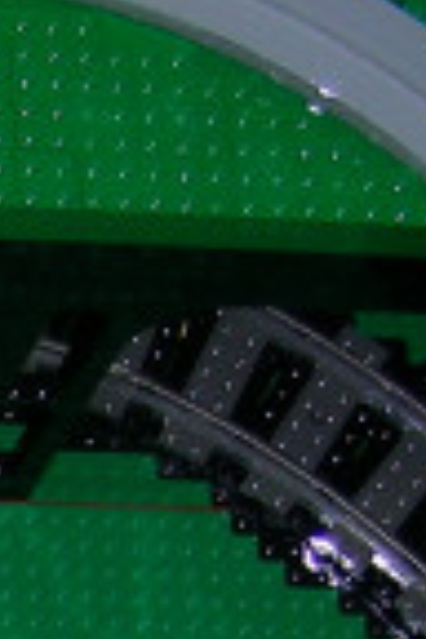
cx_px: -861
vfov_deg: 9.1
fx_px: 3887
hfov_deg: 5.8
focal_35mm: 219
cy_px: 1069
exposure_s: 1/60.1
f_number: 3.5
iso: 50
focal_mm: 6.3
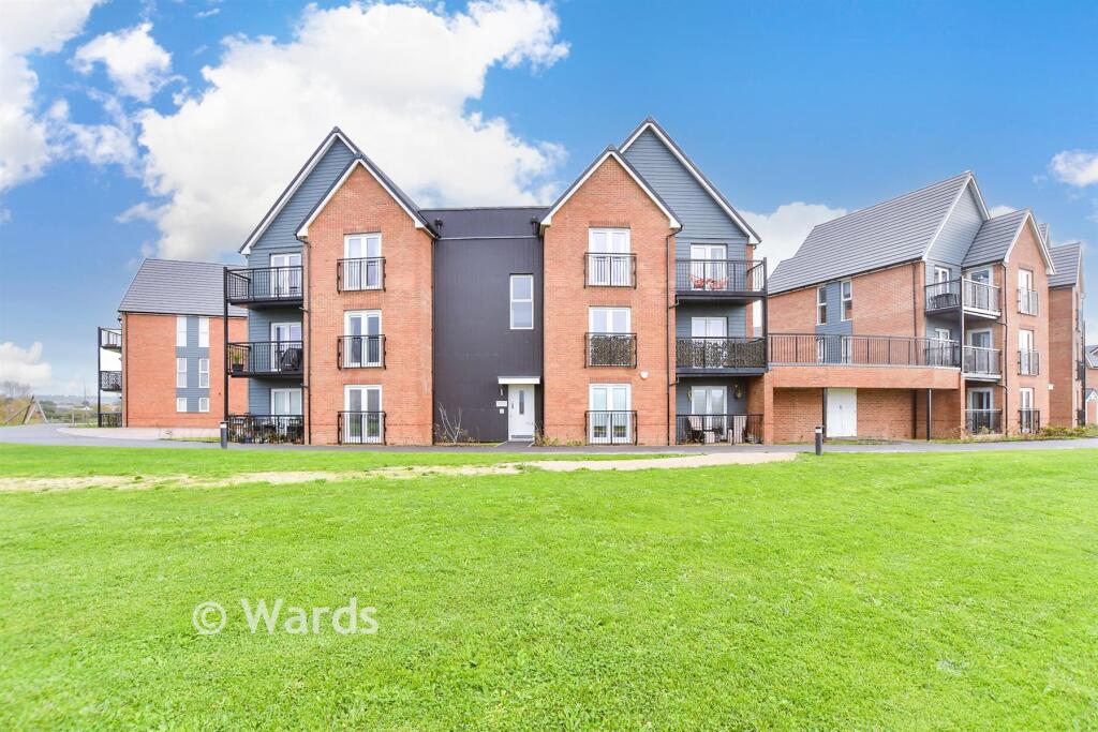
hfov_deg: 100.4
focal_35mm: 15
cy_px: 366
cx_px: 549
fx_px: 458
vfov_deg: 77.3
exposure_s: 1/100
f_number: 6.3
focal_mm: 10
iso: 160
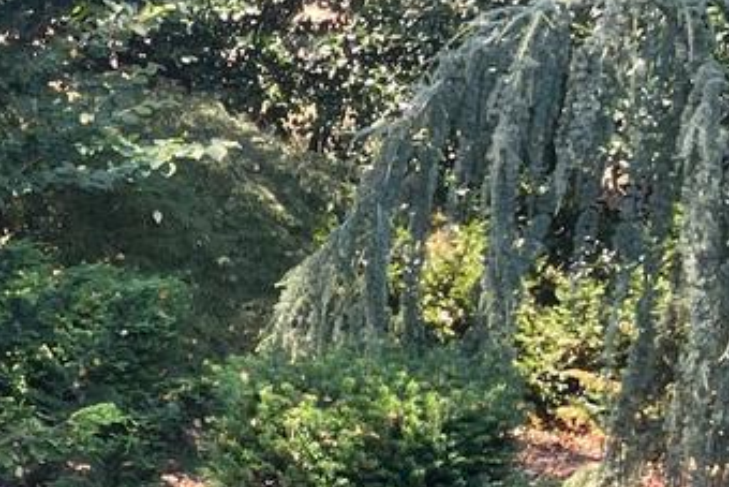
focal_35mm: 110
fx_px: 2228
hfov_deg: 15.2
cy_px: 324
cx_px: -699
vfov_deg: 12.4
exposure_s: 1/121
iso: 40
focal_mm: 5.1
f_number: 1.6
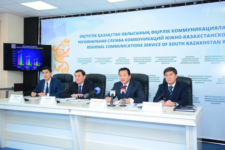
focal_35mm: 38
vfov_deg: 35.1
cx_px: 112
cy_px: 75
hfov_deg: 50.7
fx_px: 237
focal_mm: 38
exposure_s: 1/160
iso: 400
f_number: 2.8
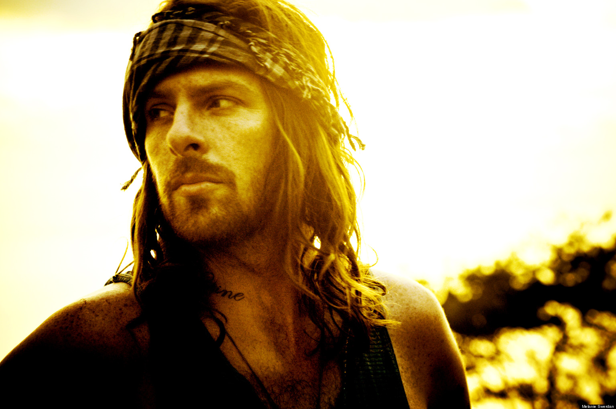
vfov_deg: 13.0
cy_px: 204
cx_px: 308
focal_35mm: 105
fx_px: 1794
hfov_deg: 19.5
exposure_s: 1/250
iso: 200
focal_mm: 70
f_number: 5
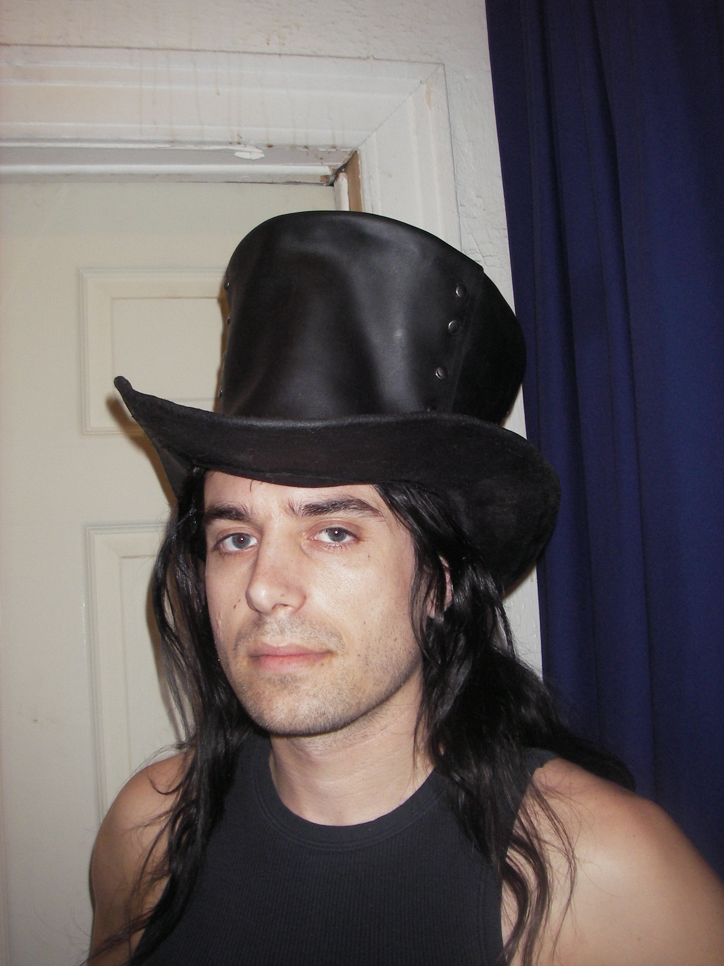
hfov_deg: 37.7
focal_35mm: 38
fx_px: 1060
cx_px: 362
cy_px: 483
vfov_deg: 49.0
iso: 100
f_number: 3.3
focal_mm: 6.3
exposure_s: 1/30
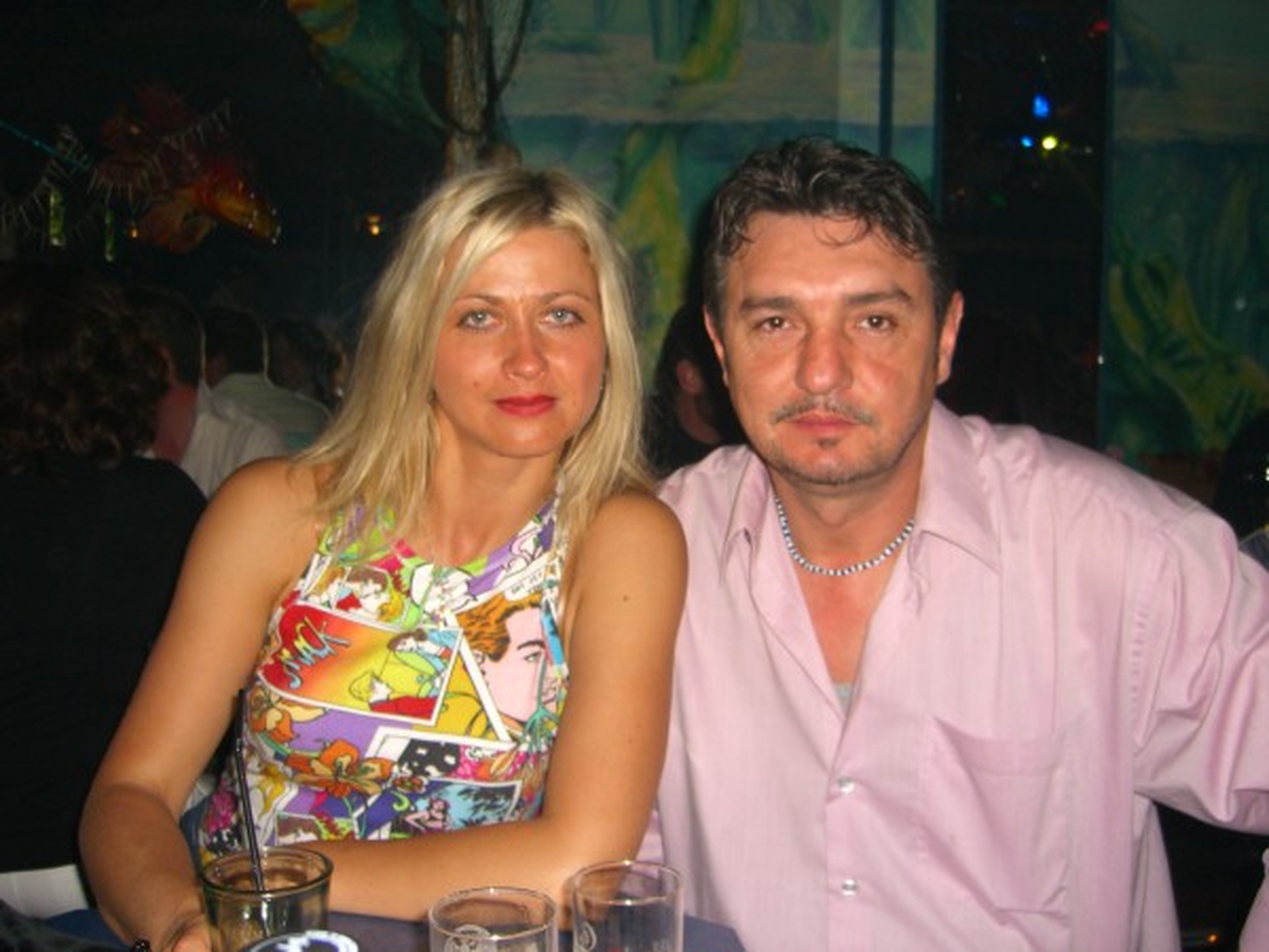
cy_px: 476
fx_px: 1393
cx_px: 634
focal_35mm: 38
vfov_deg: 37.7
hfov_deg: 49.0
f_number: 2.8
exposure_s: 1/60
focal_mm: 7.9
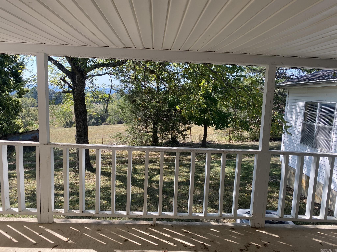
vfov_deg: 53.1
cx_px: 168
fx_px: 253
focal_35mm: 26
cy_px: 126
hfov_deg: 67.3
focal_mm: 4.25
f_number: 1.8
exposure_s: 1/711
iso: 32
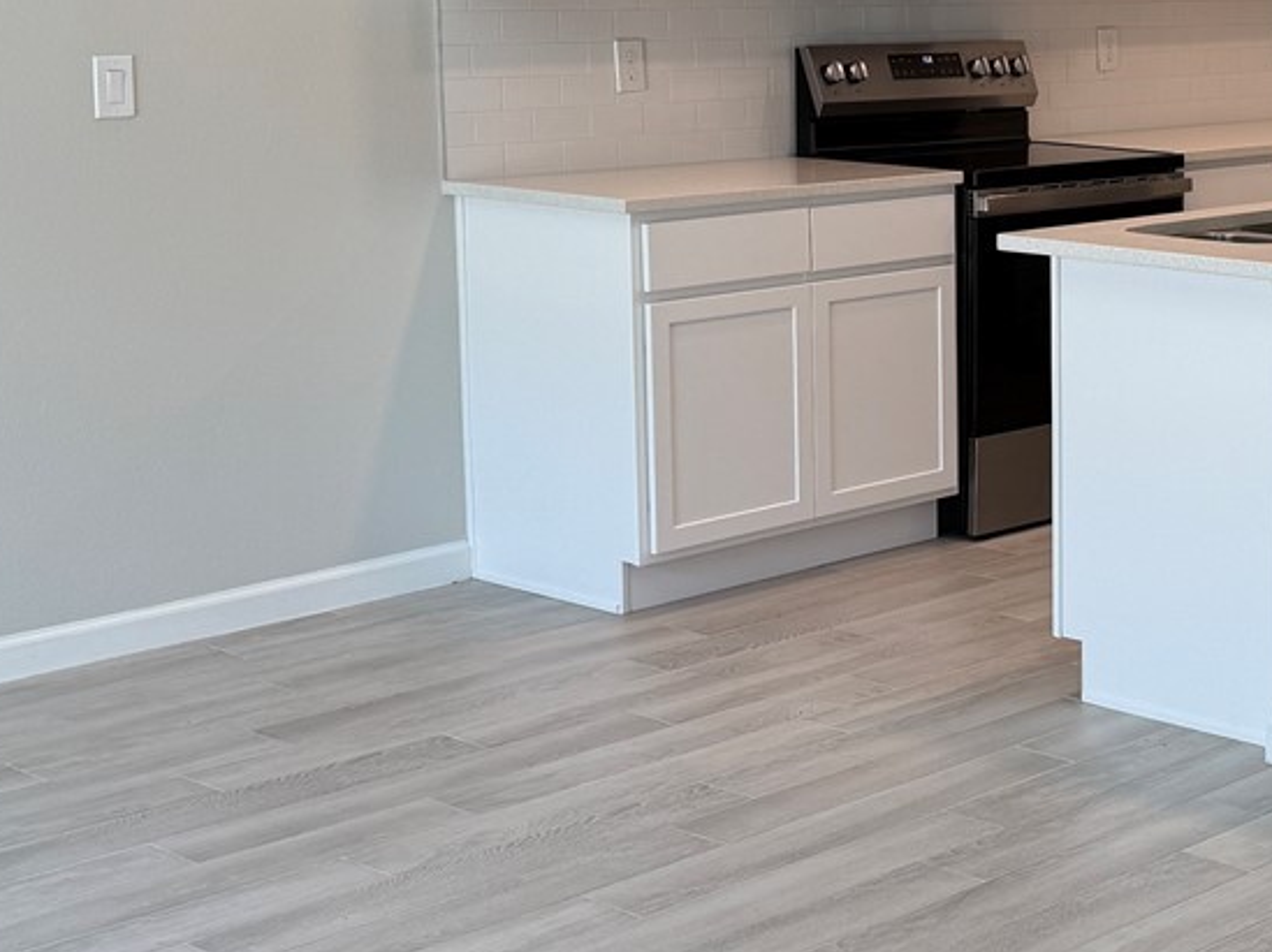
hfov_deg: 25.7
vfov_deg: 20.8
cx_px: 1411
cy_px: 234
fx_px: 2571
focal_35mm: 70
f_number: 1.78
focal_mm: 6.76
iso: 64
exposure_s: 1/120
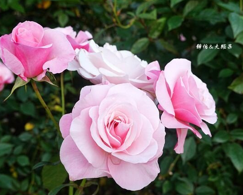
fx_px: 295
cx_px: 120
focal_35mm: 41
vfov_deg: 36.5
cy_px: 98
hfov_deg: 44.8
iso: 125
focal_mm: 13.29
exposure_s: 1/500
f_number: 4
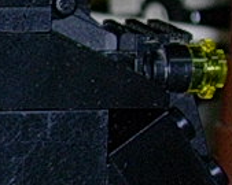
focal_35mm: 373
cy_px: 174
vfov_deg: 4.1
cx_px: -321
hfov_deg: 5.0
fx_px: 2560
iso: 70
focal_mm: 9.6
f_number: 3.5
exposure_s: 1/64
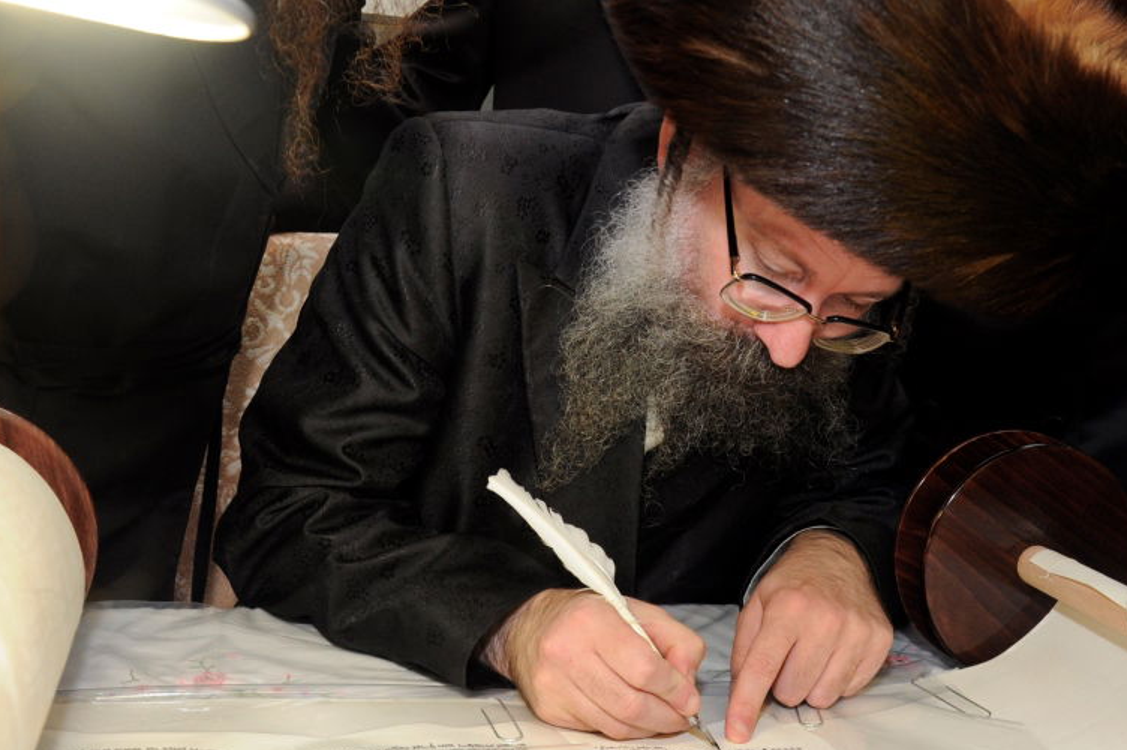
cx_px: 665
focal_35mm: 49
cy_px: 330
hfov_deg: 40.2
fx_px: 1533
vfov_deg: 27.5
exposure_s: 1/60
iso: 640
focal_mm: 24
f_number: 5.6
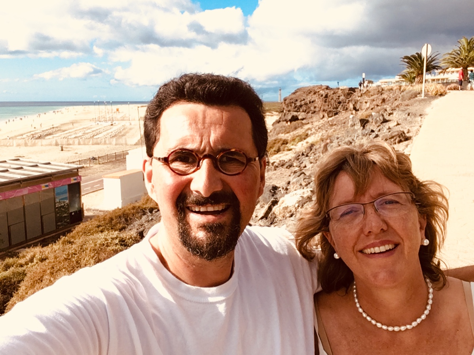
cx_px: 237
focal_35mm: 31
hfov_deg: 58.4
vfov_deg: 45.4
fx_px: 424
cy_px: 178
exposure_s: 1/1289
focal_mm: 2.15
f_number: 2.4
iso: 50
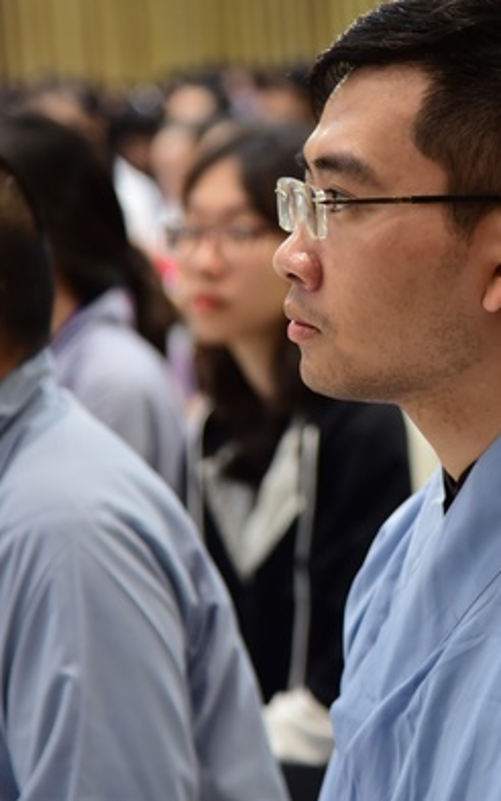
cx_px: 394
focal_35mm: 177
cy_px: 373
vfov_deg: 11.8
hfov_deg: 7.4
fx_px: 3863
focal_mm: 105
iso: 1600
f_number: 4
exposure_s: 1/50
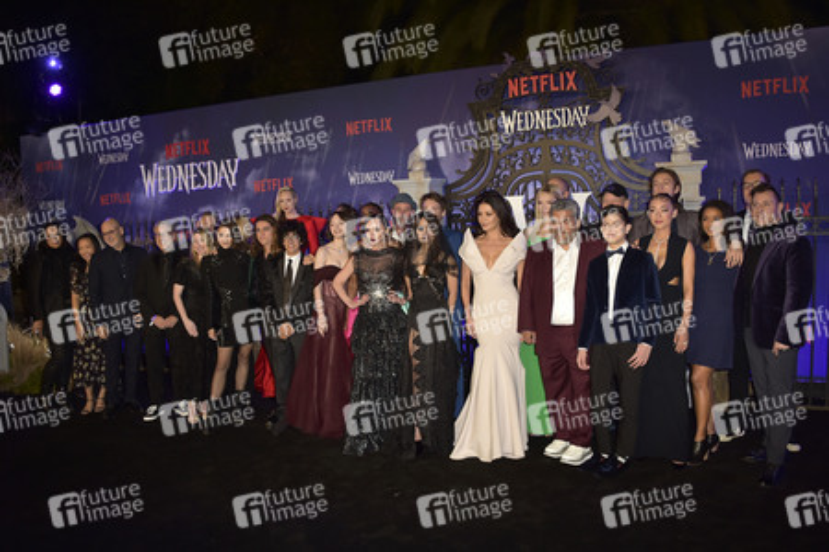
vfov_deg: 46.4
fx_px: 645
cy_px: 276
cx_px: 414
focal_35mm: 28
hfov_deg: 65.5
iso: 1000
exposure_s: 1/250
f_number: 6.3
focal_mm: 28
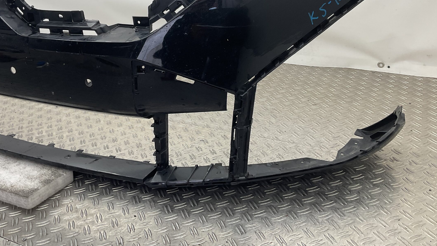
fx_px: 440
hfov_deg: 52.6
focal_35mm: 38
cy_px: 49
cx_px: 188
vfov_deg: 30.4
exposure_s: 1/120
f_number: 1.8
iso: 32
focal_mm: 3
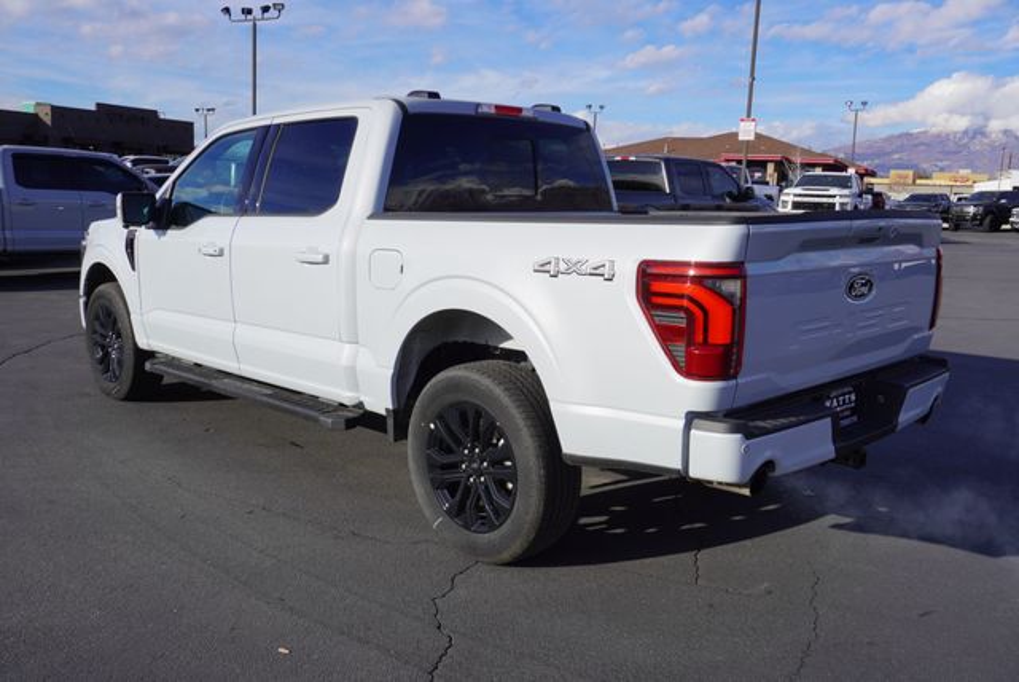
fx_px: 892
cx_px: 510
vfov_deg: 41.8
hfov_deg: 59.4
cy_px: 341
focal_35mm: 32
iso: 100
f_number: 10
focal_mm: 21
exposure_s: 1/200
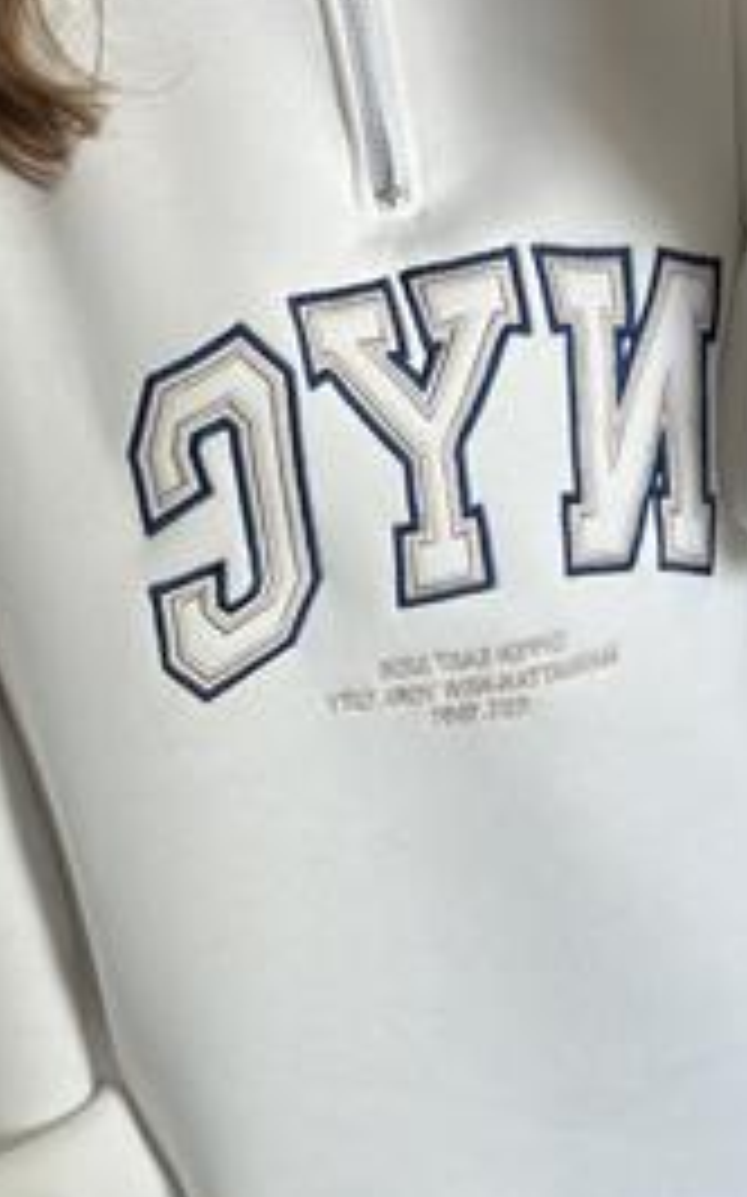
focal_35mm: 97
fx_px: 3163
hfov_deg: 13.5
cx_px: 328
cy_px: 526
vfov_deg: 21.4
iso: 64
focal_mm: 6.86
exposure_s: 1/157
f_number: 1.78
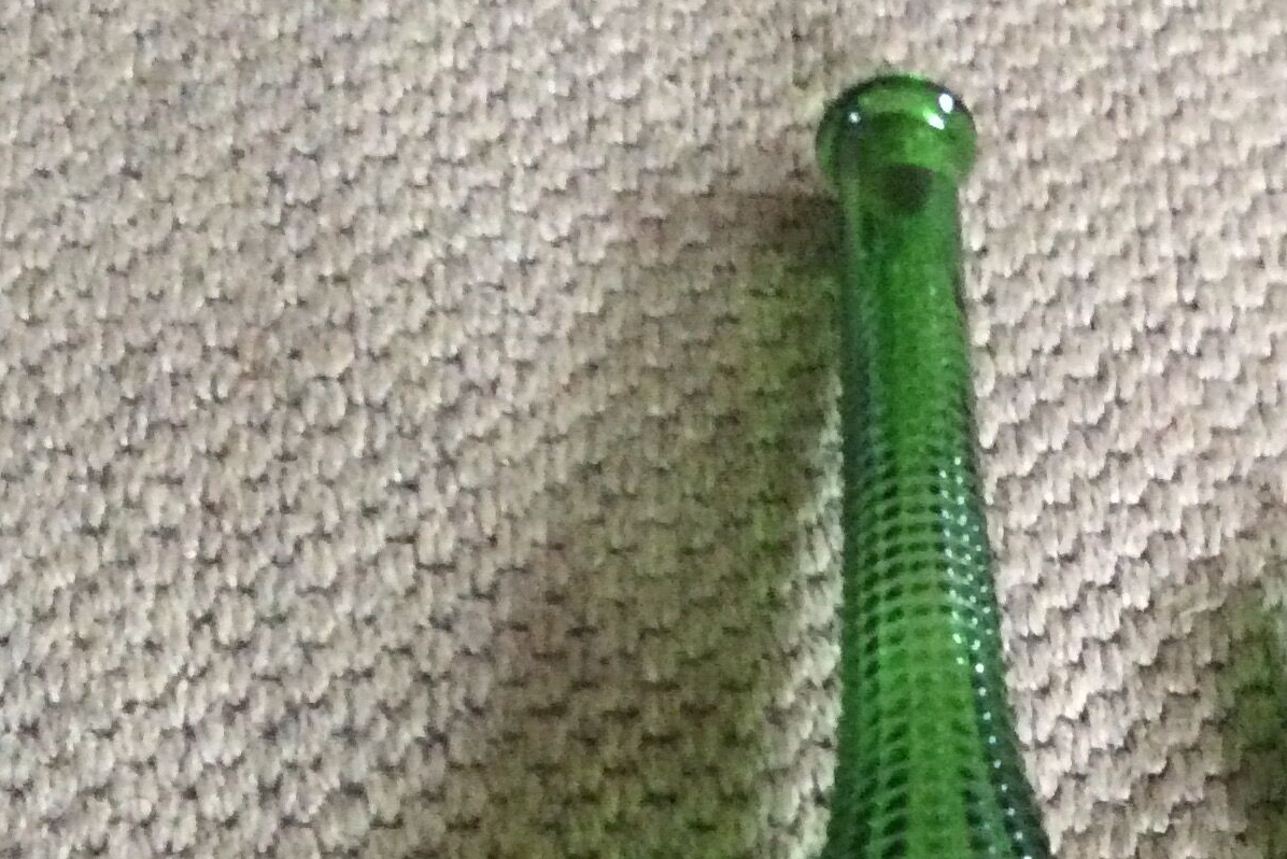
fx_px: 2574
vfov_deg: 18.4
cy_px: 897
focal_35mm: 72
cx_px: 909
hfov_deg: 27.8
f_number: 2.4
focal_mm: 3.3
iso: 500
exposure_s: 1/15
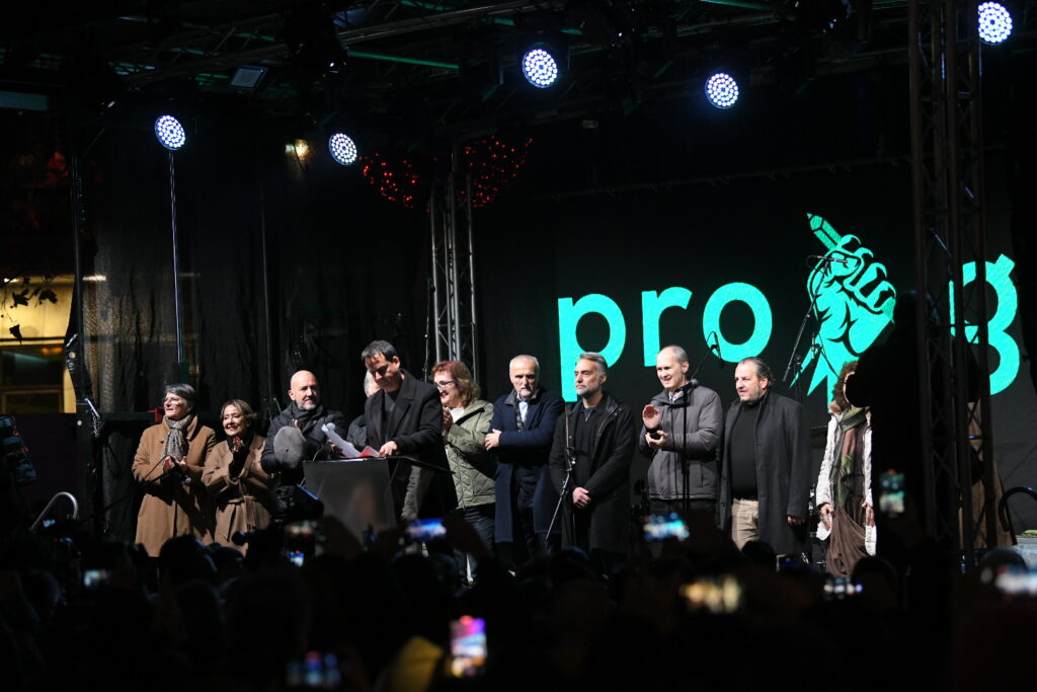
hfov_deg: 17.6
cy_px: 346
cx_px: 518
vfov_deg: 11.8
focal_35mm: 116
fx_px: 3342
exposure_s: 1/800
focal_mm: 116
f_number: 3.2
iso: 4000
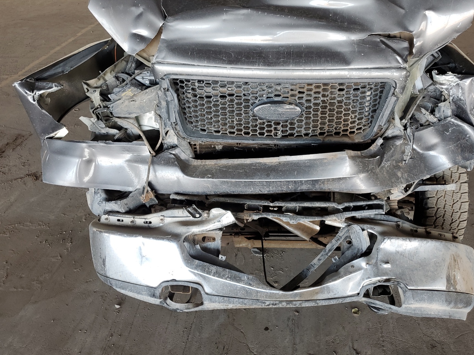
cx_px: 263
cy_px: 154
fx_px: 411
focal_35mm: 30
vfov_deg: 46.7
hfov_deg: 59.8
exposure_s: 1/60.2
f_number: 1.5
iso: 51
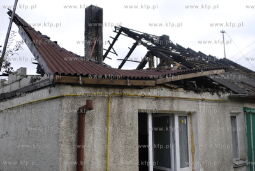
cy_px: 86
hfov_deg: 53.1
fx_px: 255
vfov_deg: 37.0
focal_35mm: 36
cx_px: 128
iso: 100
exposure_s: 1/400
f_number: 2.8
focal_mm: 24
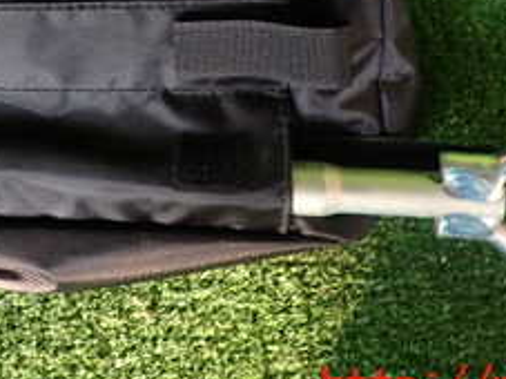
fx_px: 964
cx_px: 156
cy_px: -85
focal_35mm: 66
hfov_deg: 29.1
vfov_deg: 20.7
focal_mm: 4.5
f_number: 2
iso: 100
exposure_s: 1/80
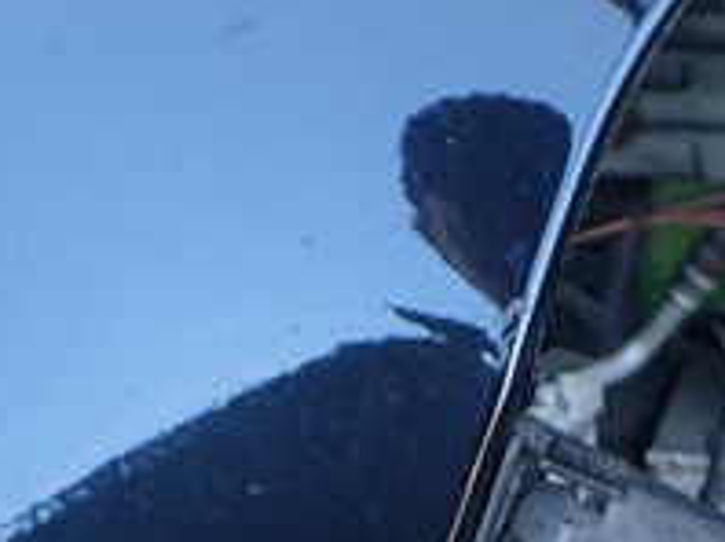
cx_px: 139
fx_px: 1904
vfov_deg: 16.2
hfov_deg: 21.3
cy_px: 205
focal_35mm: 91
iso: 200
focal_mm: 5.4
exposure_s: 1/100
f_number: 2.3
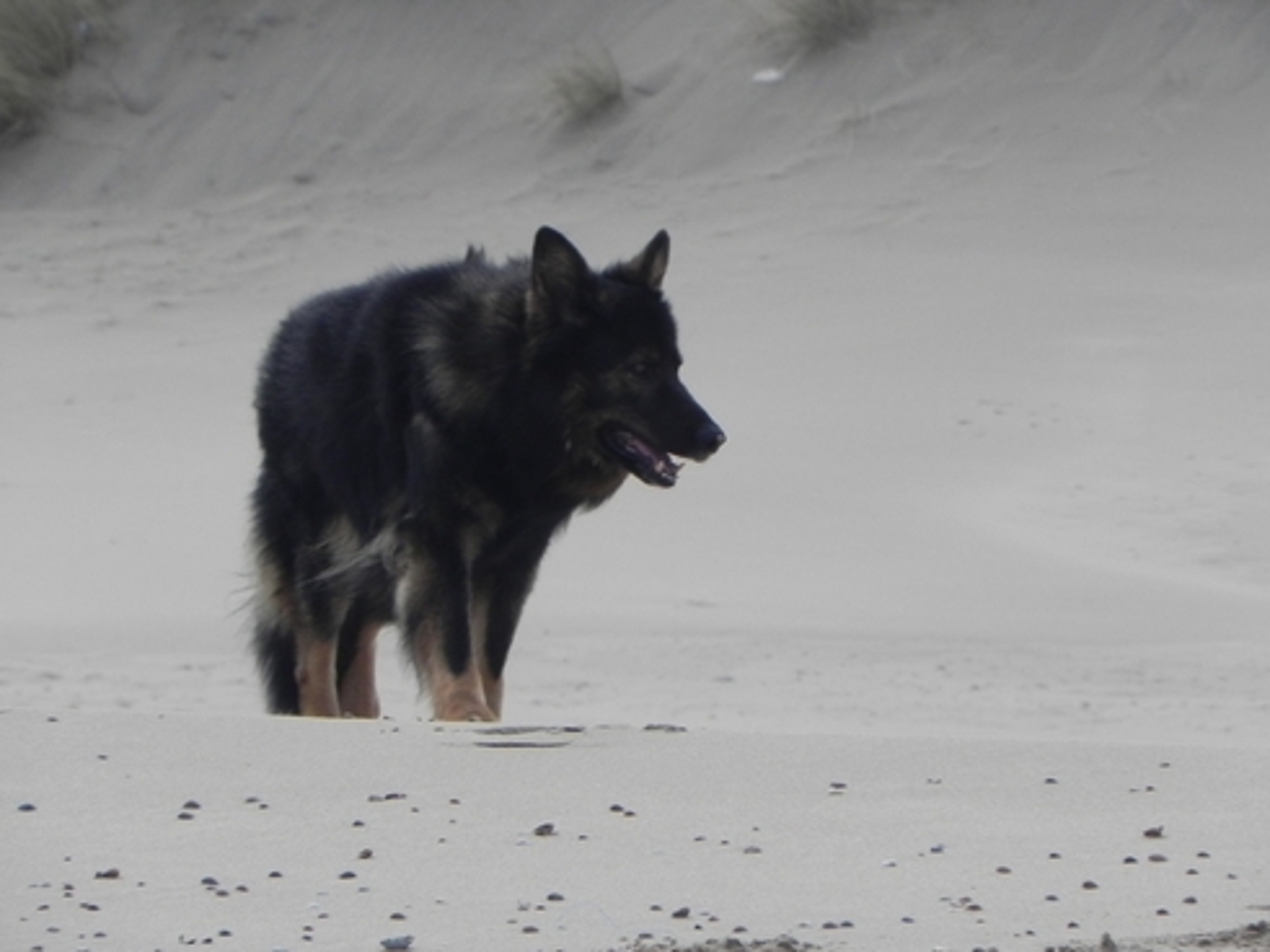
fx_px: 24648
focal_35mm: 672
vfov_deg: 2.2
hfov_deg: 3.0
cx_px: 667
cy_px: 497
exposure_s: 1/537
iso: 160
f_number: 7.1
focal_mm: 97.8
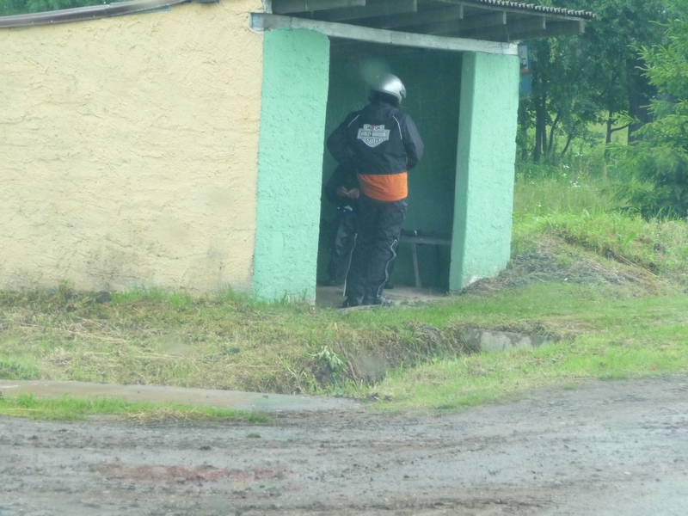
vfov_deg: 12.0
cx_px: 344
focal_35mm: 124
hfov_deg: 15.9
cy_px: 258
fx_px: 2465
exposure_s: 1/50
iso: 320
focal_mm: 19.1
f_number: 4.7
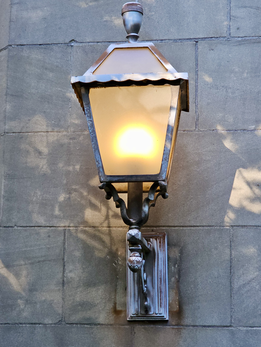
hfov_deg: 21.3
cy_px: 174
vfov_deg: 28.2
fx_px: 694
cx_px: 130
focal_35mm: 69
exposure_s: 1/207
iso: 125
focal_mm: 7.9
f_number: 2.4
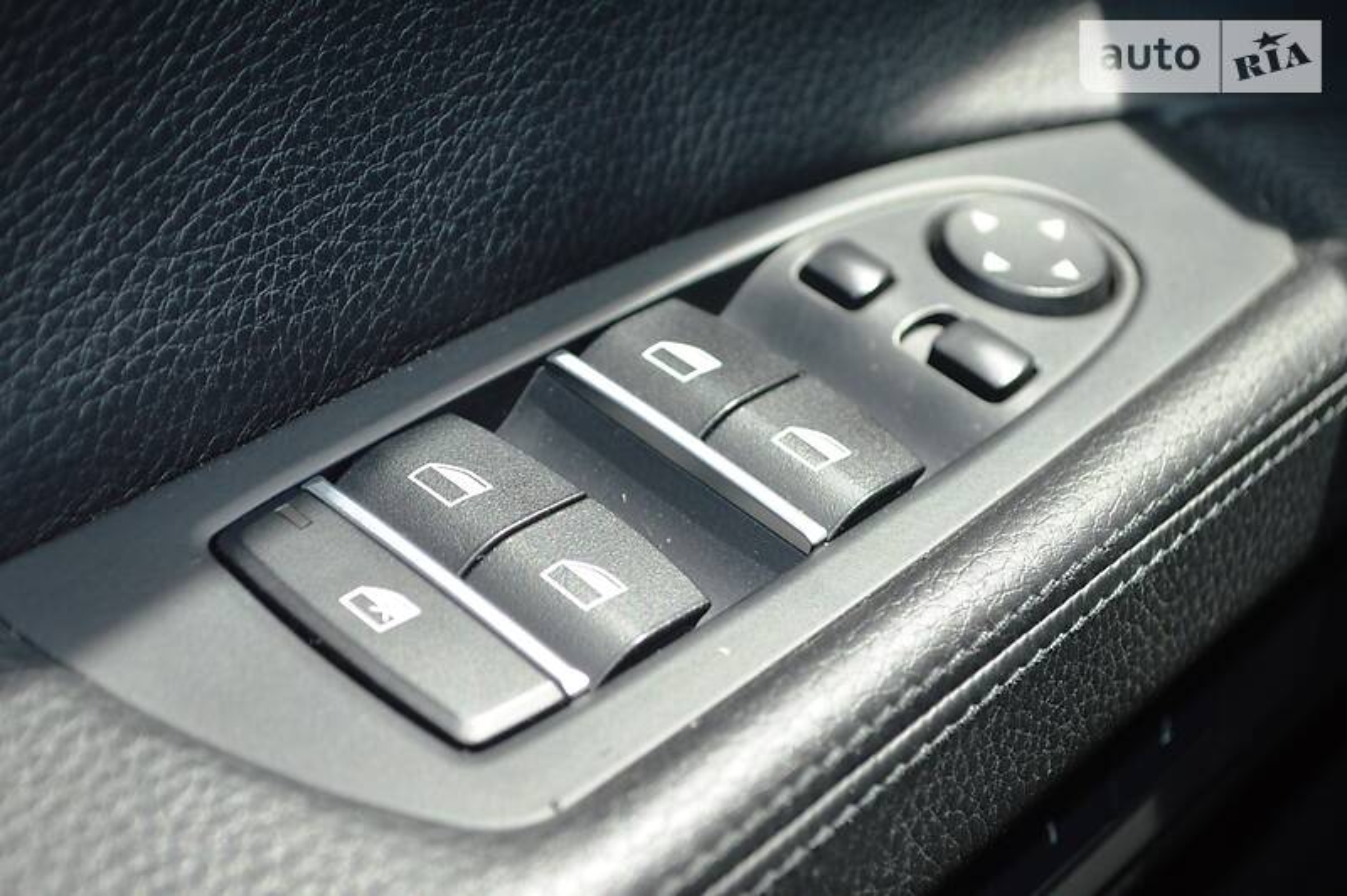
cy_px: 448
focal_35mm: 69
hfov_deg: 29.3
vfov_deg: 19.7
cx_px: 674
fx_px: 2580
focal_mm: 46
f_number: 5.3
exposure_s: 1/125
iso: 320
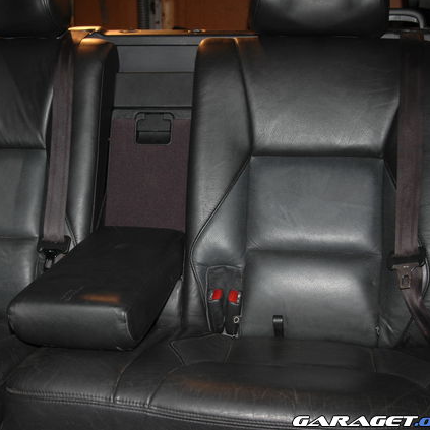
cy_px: 214
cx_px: 141
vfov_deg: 31.6
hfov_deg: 31.4
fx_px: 759
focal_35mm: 54
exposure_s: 1/60
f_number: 3.5
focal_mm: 28
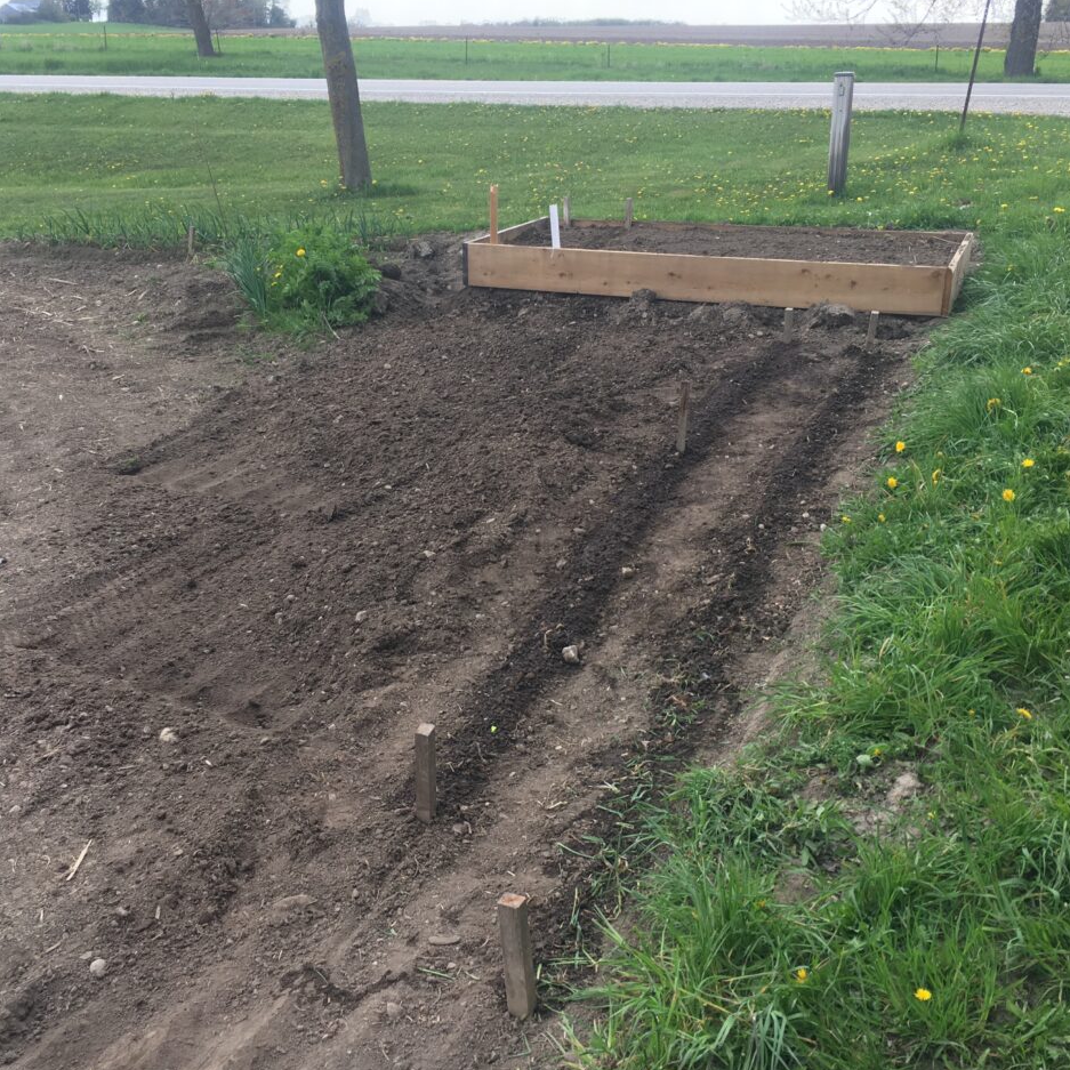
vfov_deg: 47.2
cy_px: 545
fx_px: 1224
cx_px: 491
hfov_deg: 47.2
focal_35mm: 35
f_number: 2.2
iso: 25
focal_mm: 4.15
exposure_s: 1/185
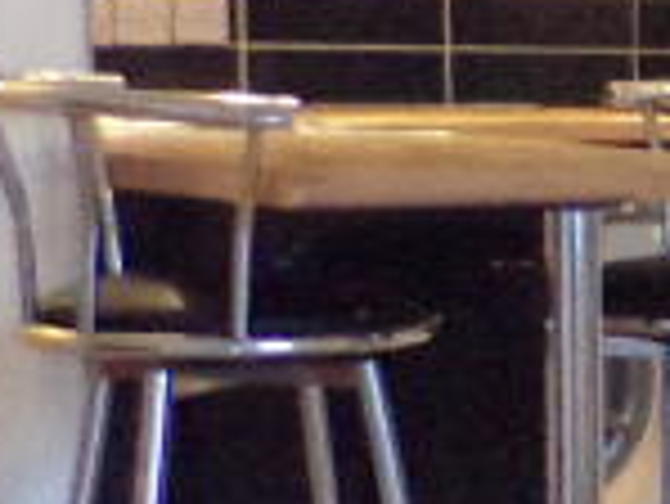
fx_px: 3196
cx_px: 2019
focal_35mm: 165
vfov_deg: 9.0
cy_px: 333
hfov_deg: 9.4
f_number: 3
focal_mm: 4.3
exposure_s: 1/17
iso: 698
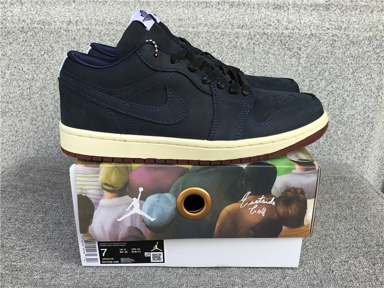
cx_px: 192
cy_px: 144
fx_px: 344
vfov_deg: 45.4
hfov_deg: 58.4
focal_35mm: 31
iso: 25
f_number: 2.4
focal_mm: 3.3
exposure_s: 1/264
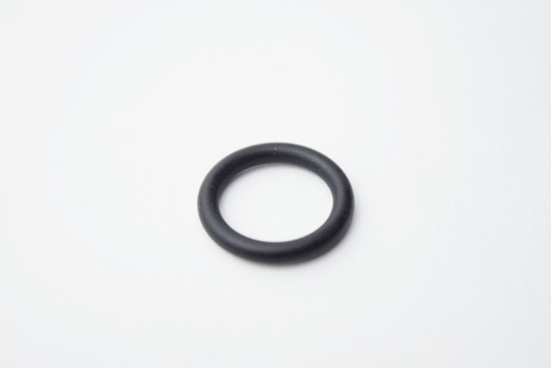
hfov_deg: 24.6
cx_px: 276
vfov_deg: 16.6
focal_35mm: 82
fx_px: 1263
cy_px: 184
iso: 1400
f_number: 5.6
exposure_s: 1/60
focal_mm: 55
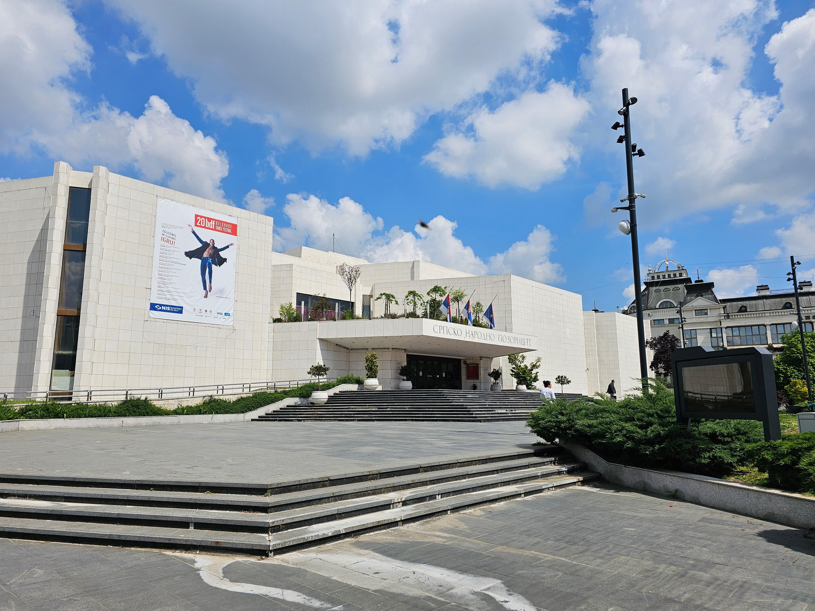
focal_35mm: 23
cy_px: 306
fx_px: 542
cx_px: 408
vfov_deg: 58.9
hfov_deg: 73.9
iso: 10
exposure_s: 1/2049
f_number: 1.7
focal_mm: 6.3
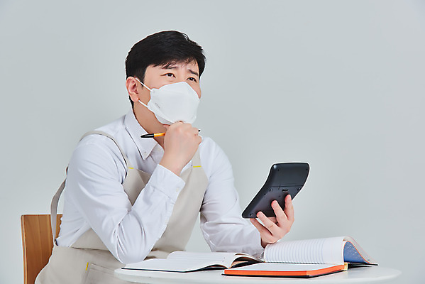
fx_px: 1772
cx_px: 212
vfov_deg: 9.2
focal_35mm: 150
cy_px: 142
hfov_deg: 13.7
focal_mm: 150
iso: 100
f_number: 14
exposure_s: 1/125
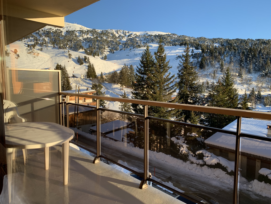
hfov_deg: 67.3
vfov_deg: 53.1
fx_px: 204
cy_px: 102
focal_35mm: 26
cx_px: 136
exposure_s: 1/433
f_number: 1.8
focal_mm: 4.25
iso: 25
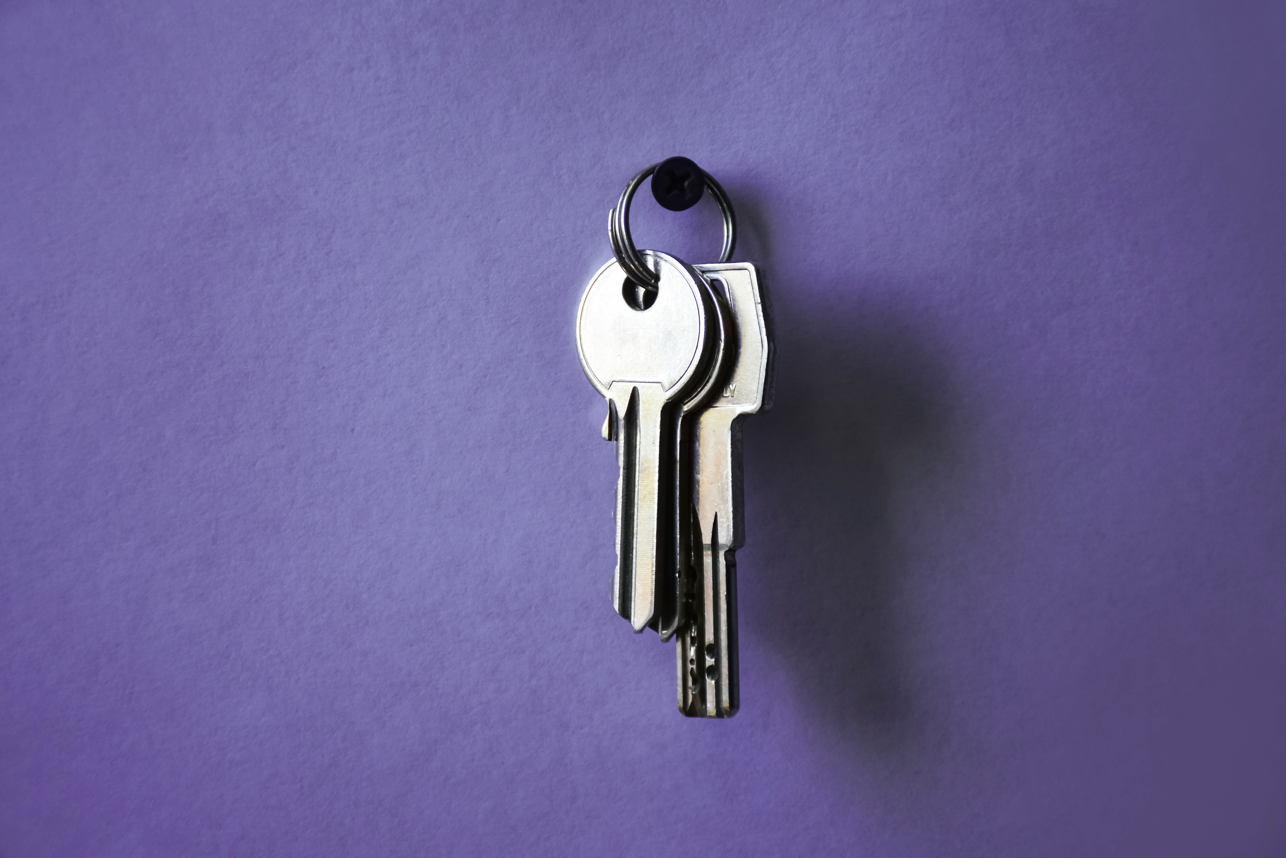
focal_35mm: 150
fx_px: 5358
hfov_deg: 13.7
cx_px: 643
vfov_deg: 9.1
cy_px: 429
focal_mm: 100
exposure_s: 1/100
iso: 200
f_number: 5.6
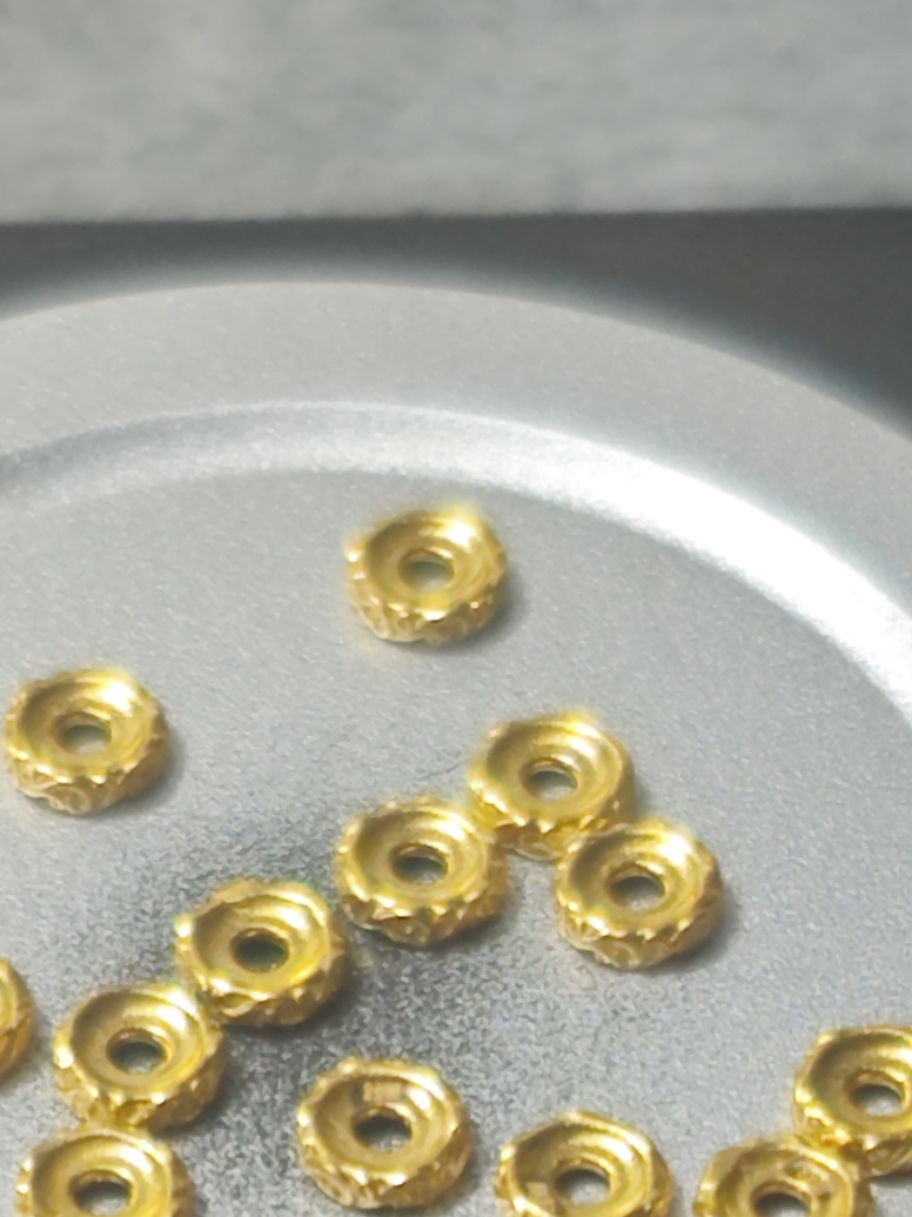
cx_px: 404
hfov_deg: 8.2
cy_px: 1935
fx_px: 6395
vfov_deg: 10.4
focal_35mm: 182
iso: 50
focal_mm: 6.68
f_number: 1.42
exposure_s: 1/177
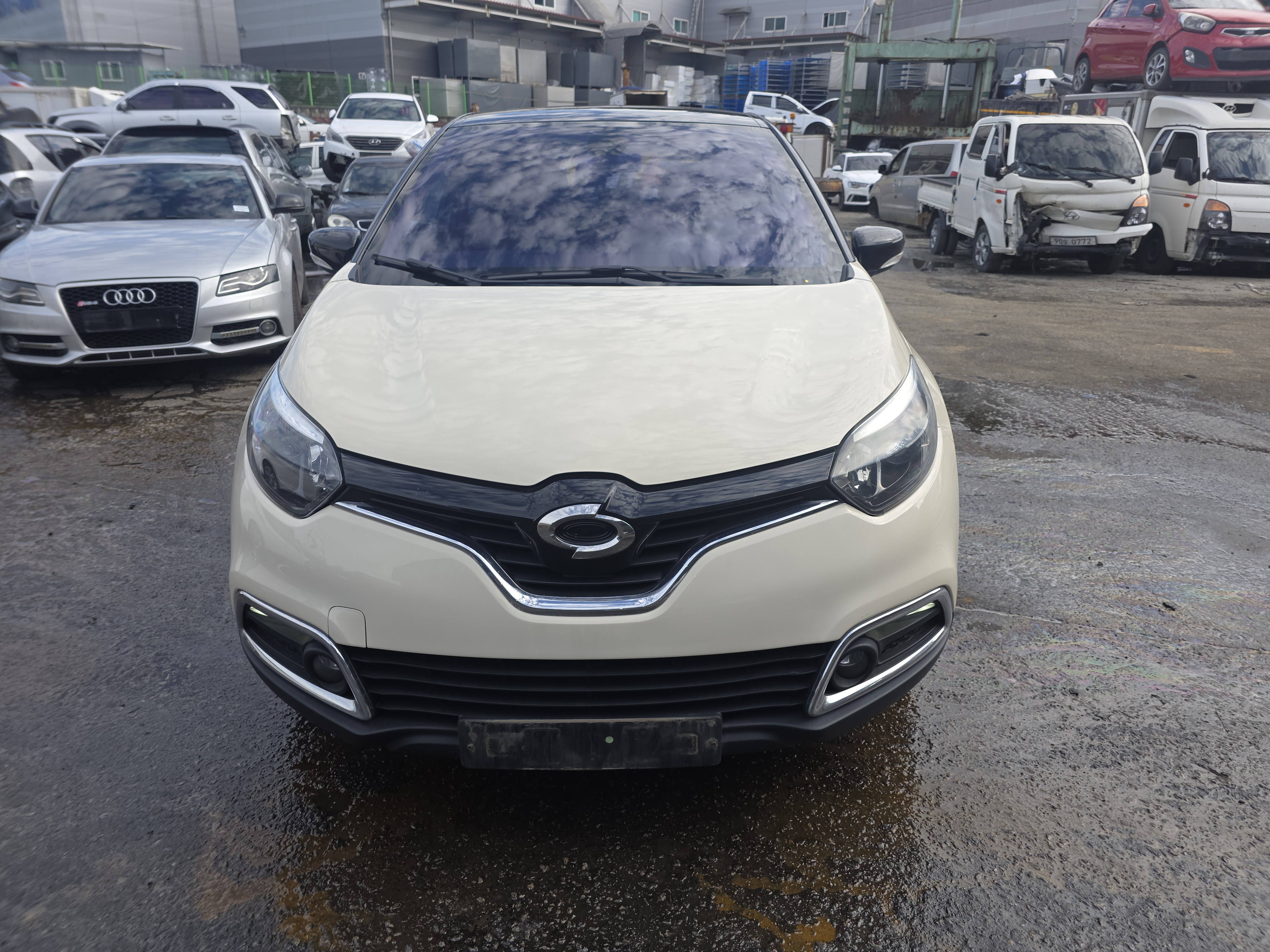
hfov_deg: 73.9
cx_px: 635
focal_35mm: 23
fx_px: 844
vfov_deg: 58.9
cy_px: 476
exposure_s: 1/374
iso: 12
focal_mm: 6.3
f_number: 1.7
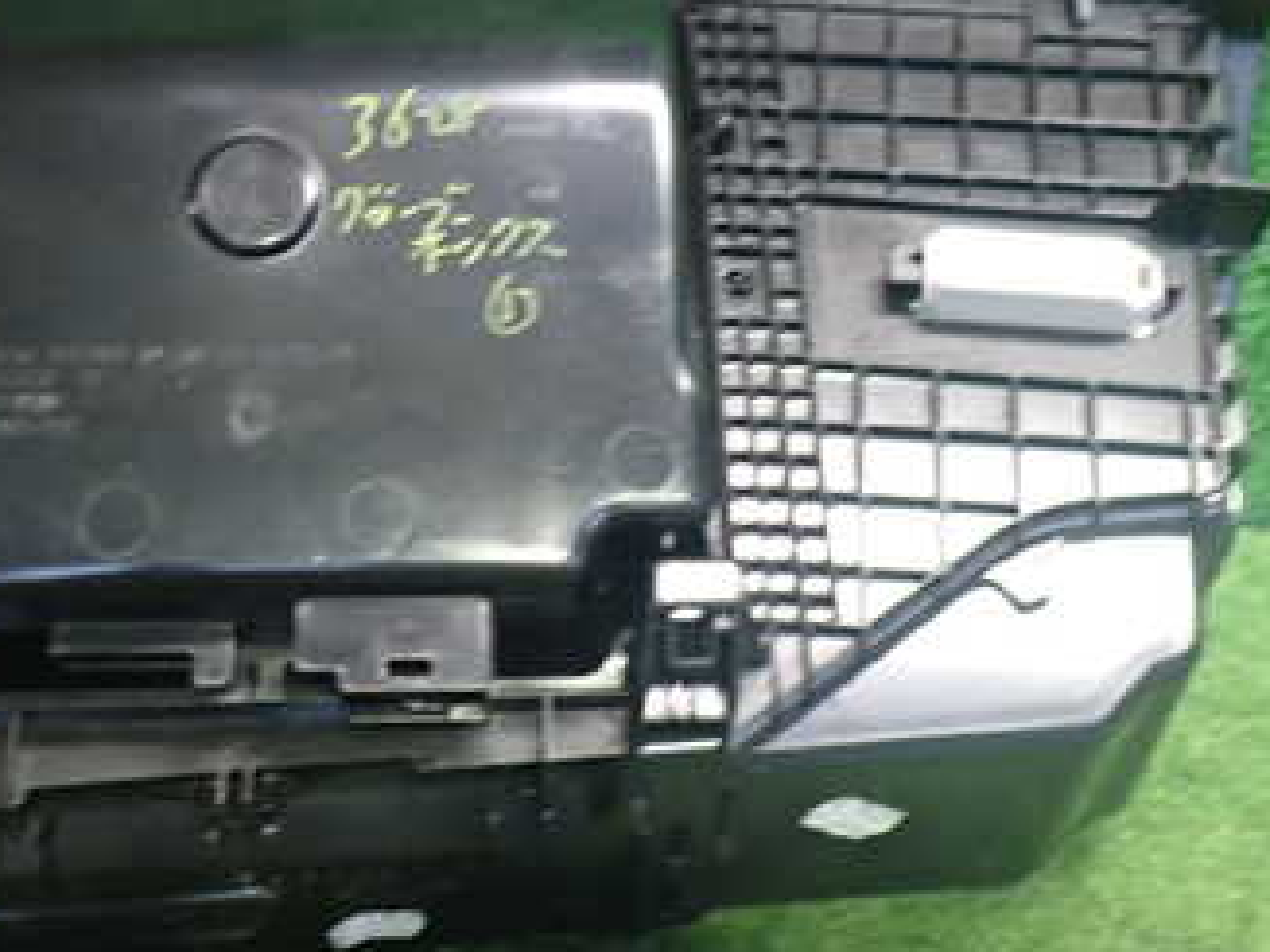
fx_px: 2017
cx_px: 489
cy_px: 311
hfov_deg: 34.8
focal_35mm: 55
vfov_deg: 26.4
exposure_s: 1/30
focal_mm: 5.4
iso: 800
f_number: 2.3
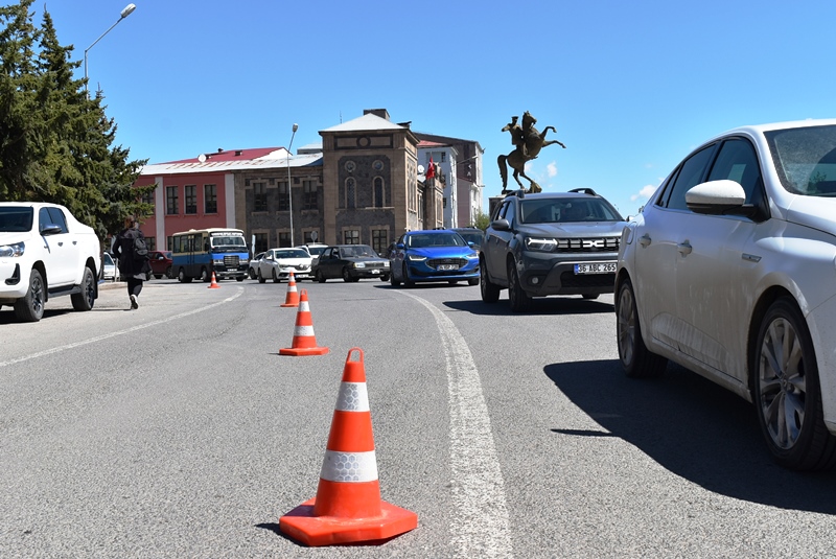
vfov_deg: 29.9
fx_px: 1046
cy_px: 280
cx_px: 418
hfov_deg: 43.6
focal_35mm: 45
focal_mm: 30
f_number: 11
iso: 200
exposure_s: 1/500
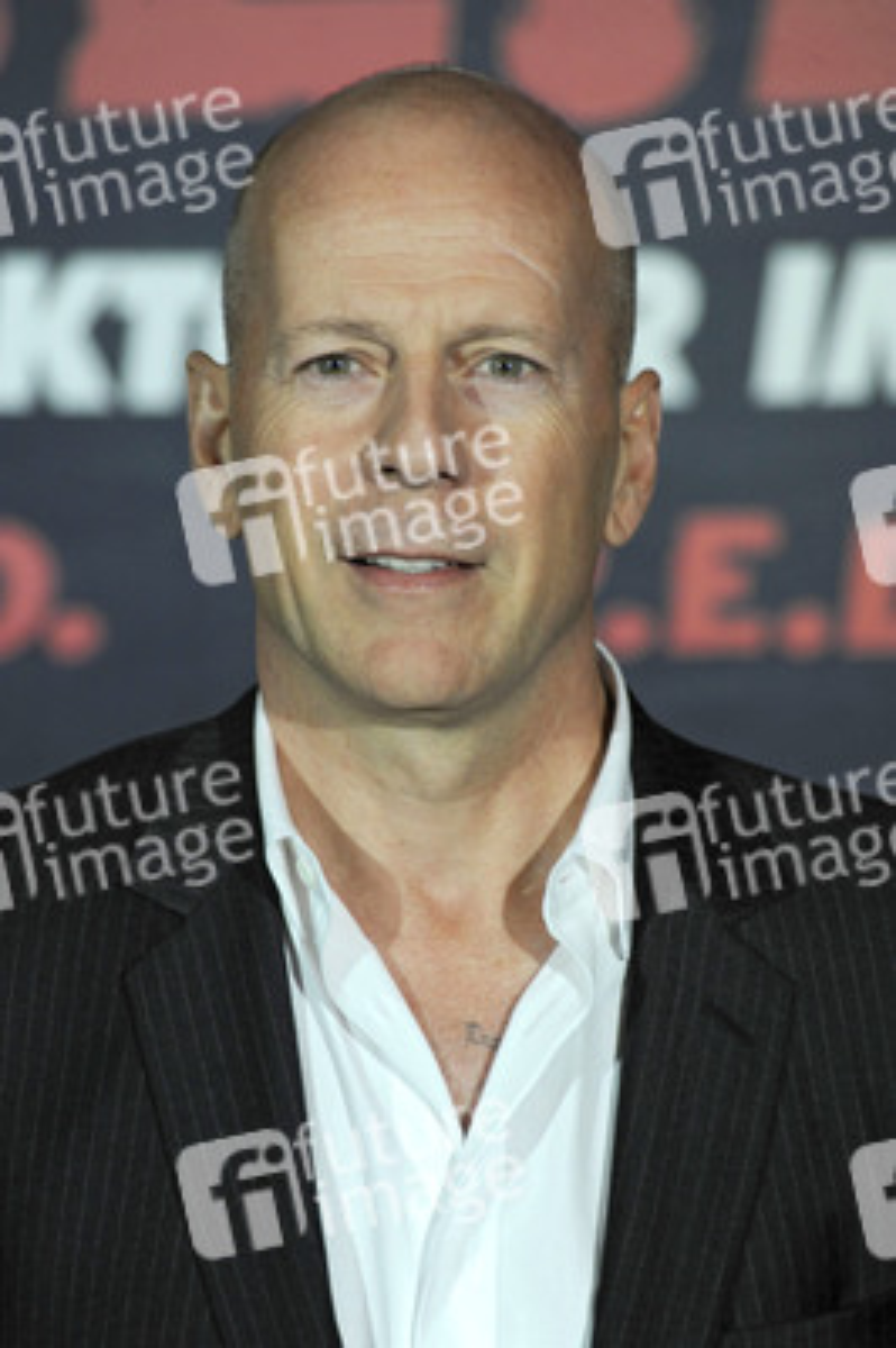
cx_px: 448
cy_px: 674
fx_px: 7479
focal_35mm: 200
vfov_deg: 10.3
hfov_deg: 6.9
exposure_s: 1/160
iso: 2000
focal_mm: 200
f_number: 5.6
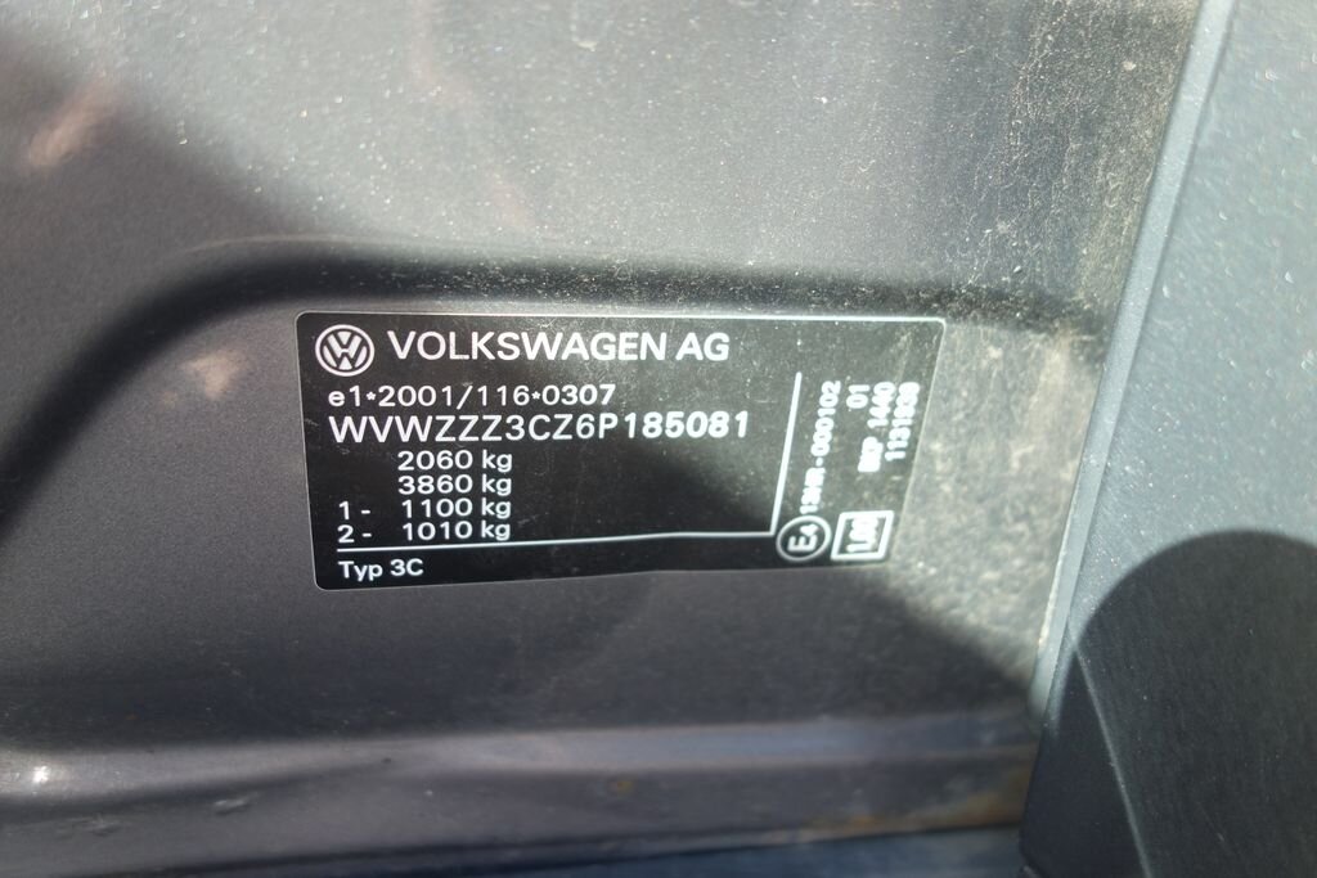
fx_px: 1024
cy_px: 439
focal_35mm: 28
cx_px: 658
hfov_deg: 65.5
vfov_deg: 46.4
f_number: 2.2
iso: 125
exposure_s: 1/320
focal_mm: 10.4
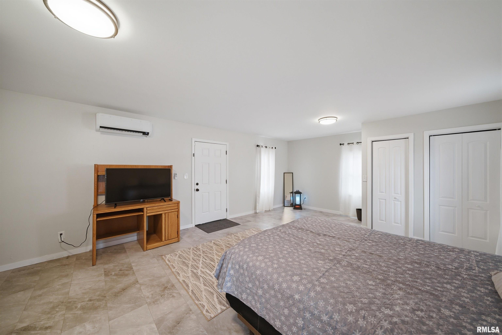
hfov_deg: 112.6
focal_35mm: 12
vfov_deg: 90.0
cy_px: 168
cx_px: 251
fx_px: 167
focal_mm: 12
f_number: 5.6
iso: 100
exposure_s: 1/40
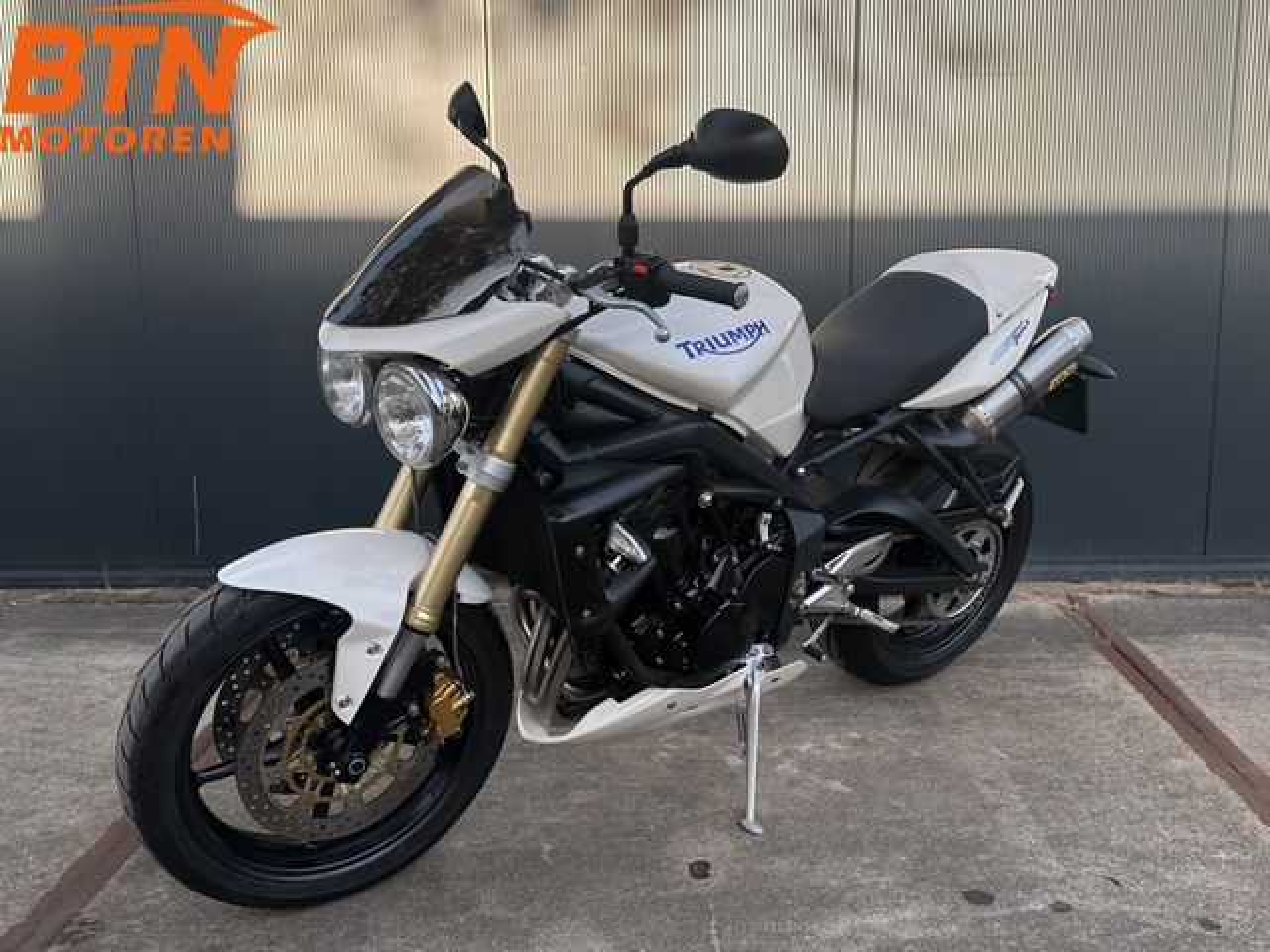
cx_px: 635
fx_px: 881
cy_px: 476
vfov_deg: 56.8
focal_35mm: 24
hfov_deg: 71.6
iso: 80
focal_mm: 6.86
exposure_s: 1/365
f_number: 1.78
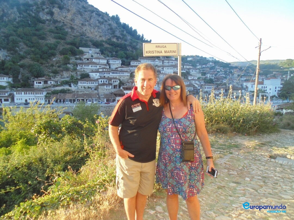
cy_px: 110
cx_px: 147
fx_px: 221
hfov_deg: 67.3
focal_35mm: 26
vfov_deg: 53.1
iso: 80
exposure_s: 1/80
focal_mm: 4.6
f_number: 3.5
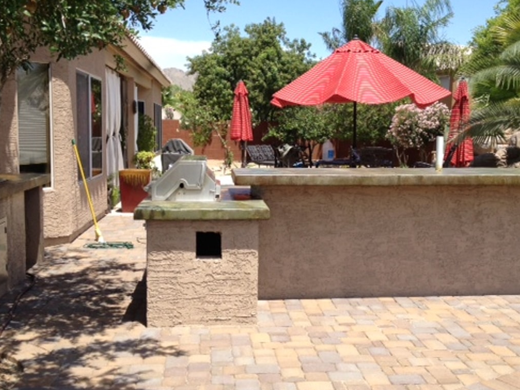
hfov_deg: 41.2
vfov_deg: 31.5
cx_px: 288
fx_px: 691
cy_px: 190
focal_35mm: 46
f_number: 2.4
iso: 64
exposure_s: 1/1062
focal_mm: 4.28
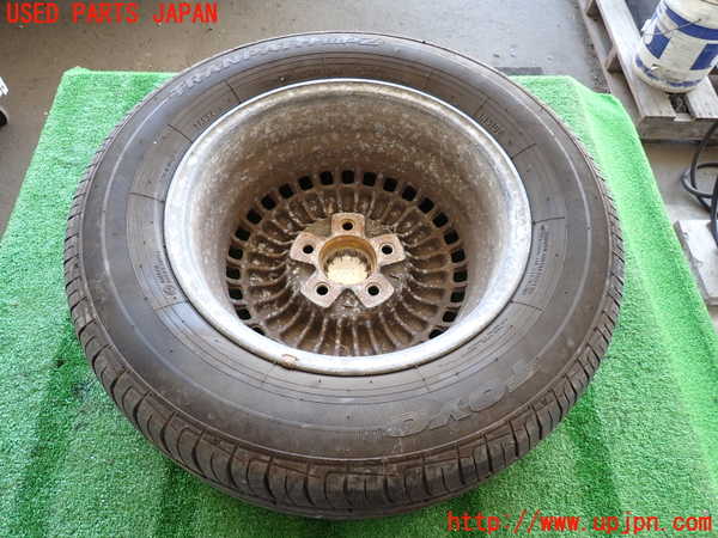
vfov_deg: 54.9
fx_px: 519
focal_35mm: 25
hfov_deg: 69.4
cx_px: 359
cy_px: 269
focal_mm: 4.5
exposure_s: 1/50
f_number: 2
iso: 200
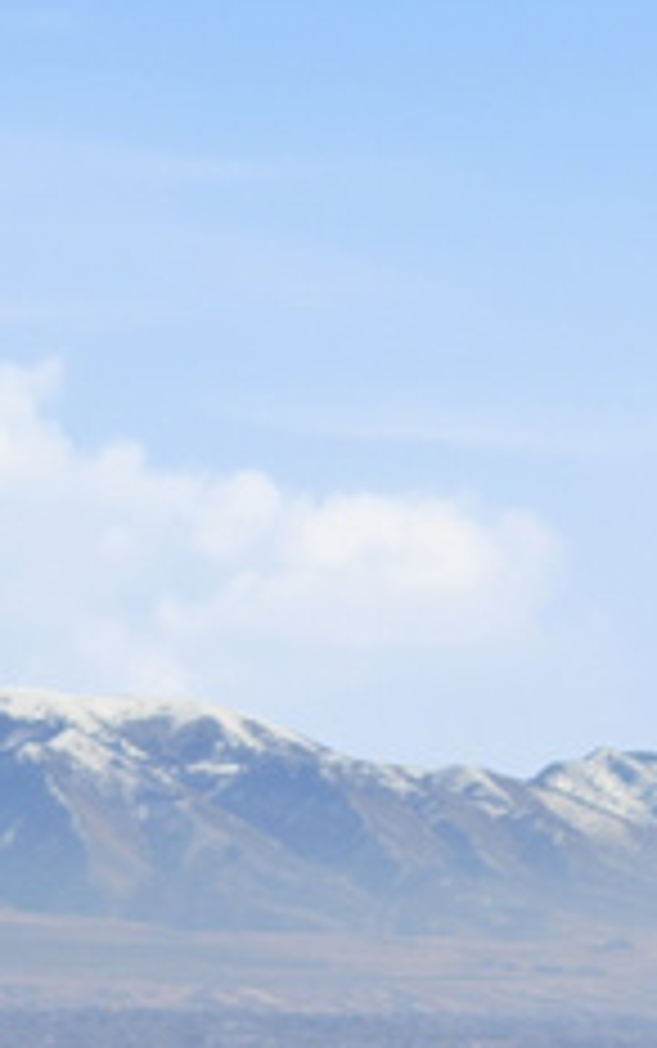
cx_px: 922
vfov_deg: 6.2
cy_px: 1235
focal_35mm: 336
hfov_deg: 3.9
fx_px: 9608
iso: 100
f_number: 8
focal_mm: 75
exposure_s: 1/400
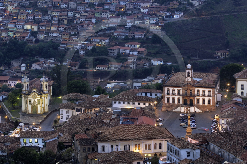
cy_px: 82
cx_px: 124
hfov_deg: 14.4
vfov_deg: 9.6
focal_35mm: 142
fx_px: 976
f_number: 8
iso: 100
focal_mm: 95
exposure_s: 3.6
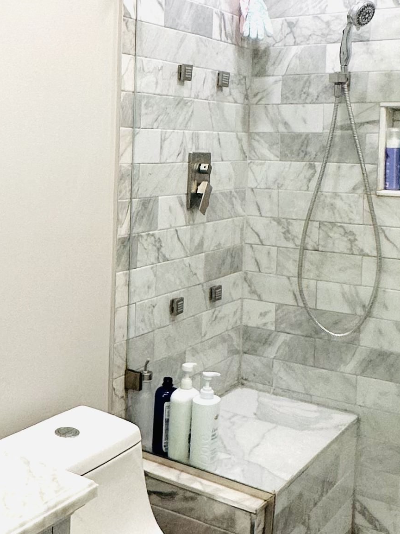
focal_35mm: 49
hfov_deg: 29.3
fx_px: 755
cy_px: 178
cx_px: 113
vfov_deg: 38.5
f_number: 2.2
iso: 125
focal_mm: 2.22
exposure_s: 1/120
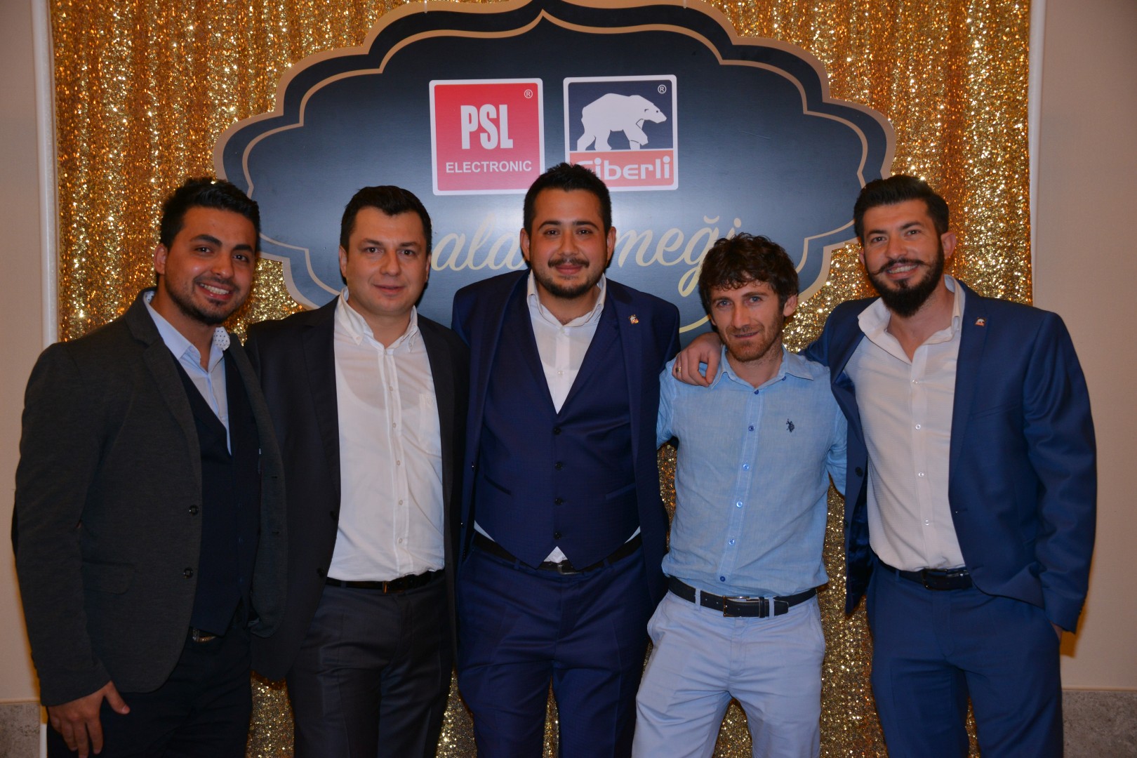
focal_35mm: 55
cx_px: 568
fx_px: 1737
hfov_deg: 36.2
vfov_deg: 24.6
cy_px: 379
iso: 800
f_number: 4.5
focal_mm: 55
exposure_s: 1/30
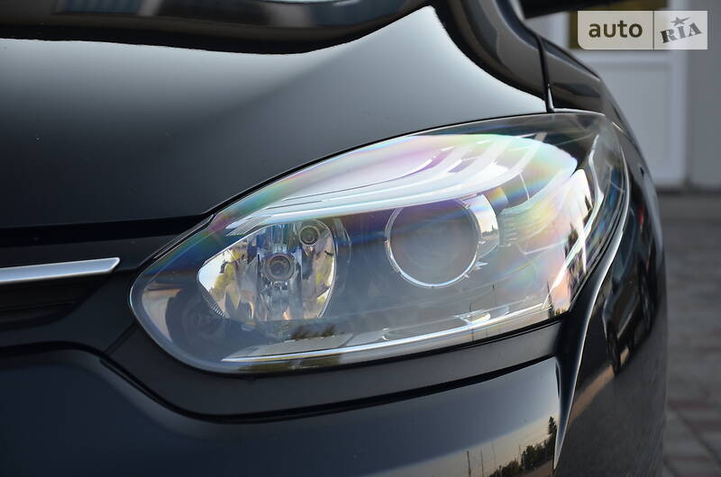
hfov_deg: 20.7
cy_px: 238
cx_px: 360
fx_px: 1979
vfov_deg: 13.8
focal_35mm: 99
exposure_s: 1/125
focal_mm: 66
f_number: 5.6
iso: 250
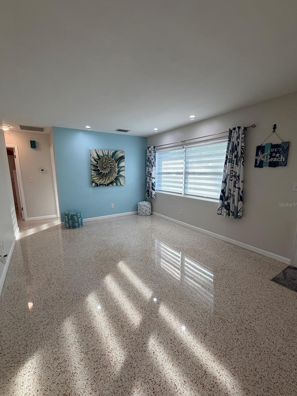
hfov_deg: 81.7
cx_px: 145
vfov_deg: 98.1
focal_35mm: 15
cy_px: 204
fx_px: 172
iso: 100
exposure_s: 1/120
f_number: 2.2
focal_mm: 2.22
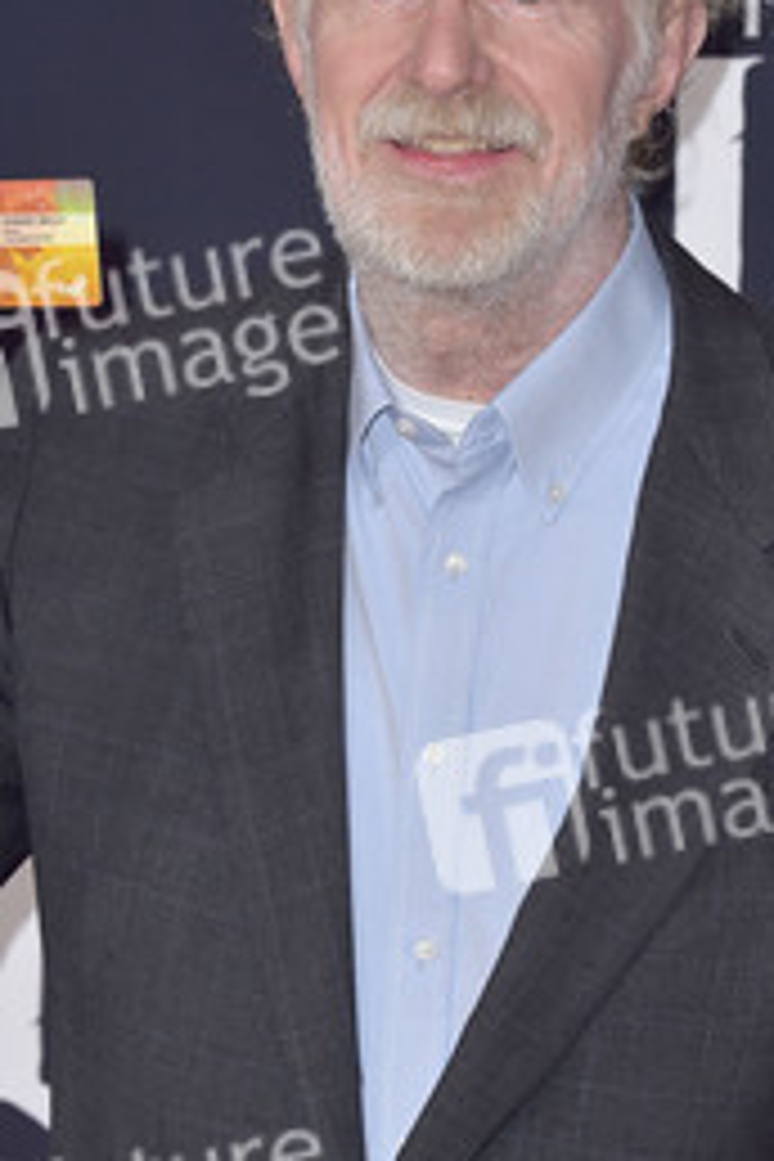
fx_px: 6740
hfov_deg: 6.6
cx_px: 241
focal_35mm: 209
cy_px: 562
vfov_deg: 9.8
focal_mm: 135
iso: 320
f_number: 7.1
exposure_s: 1/250
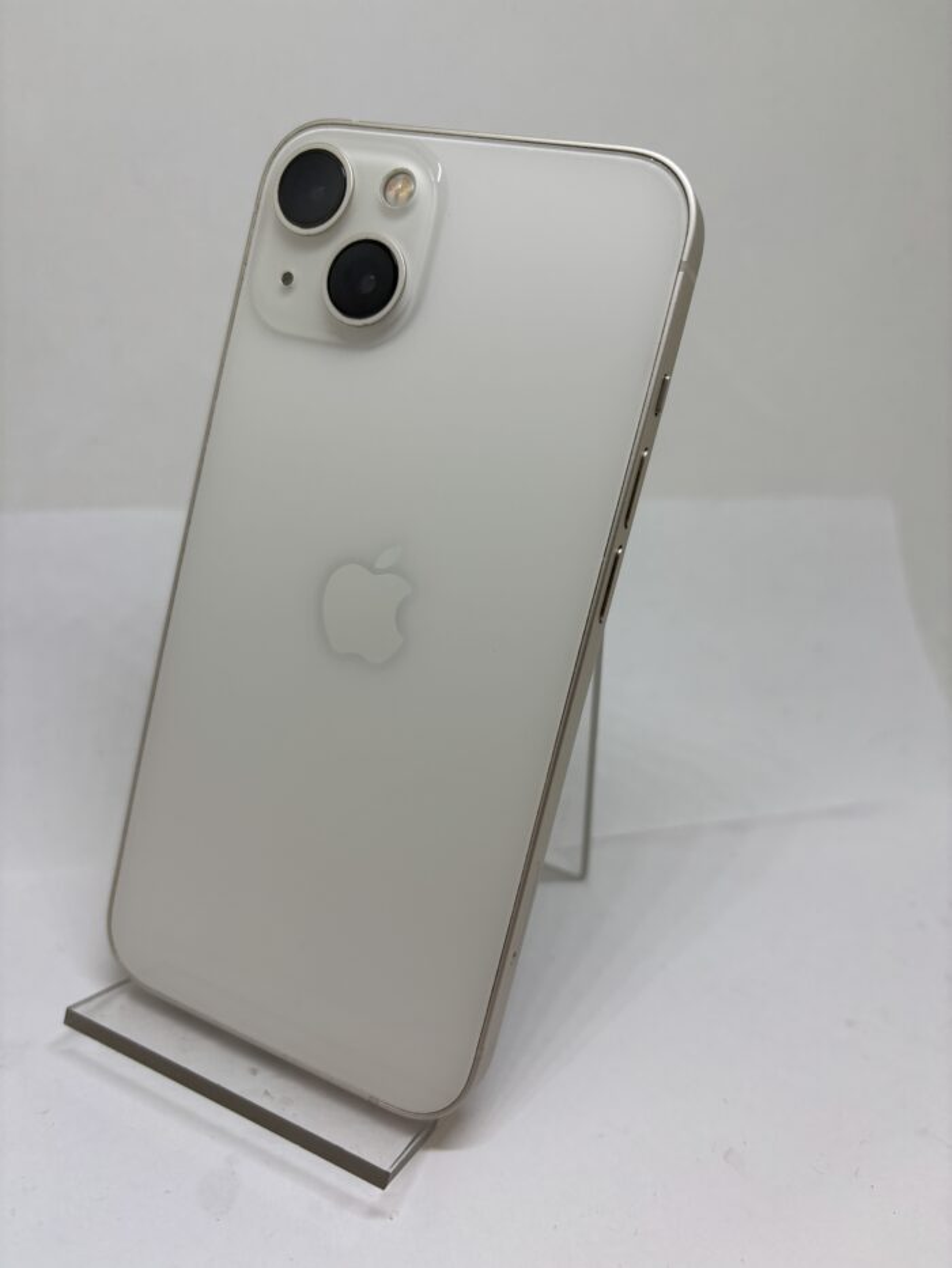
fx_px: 953
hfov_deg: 53.1
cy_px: 634
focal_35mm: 26
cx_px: 476
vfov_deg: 67.3
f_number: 1.6
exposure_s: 1/185
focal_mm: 5.96
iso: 40
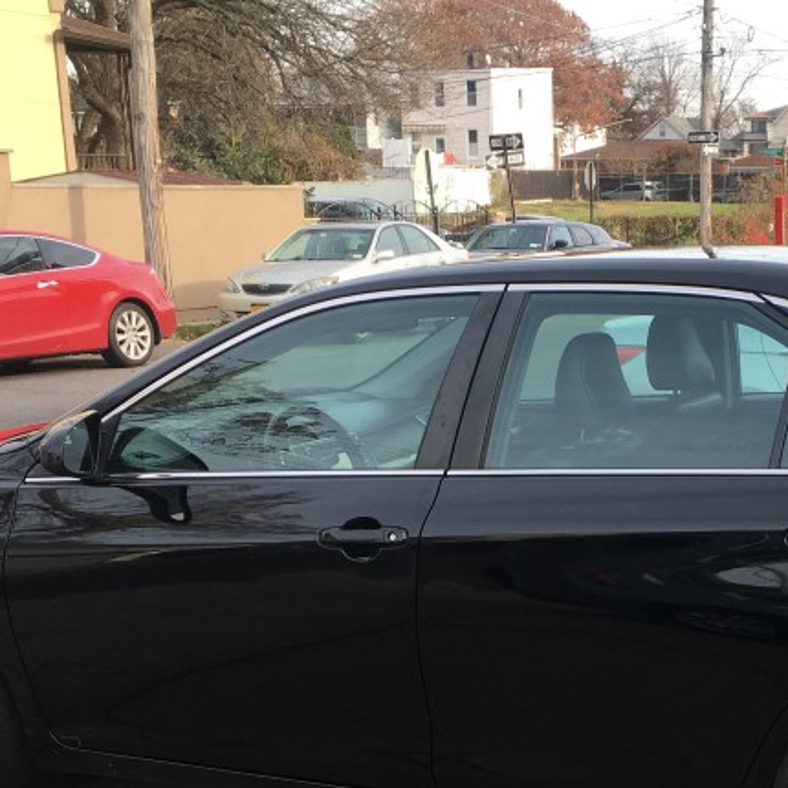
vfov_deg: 27.5
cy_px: 640
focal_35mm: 61
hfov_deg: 27.5
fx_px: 1571
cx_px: 647
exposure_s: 1/343
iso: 25
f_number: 2.2
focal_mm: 4.15
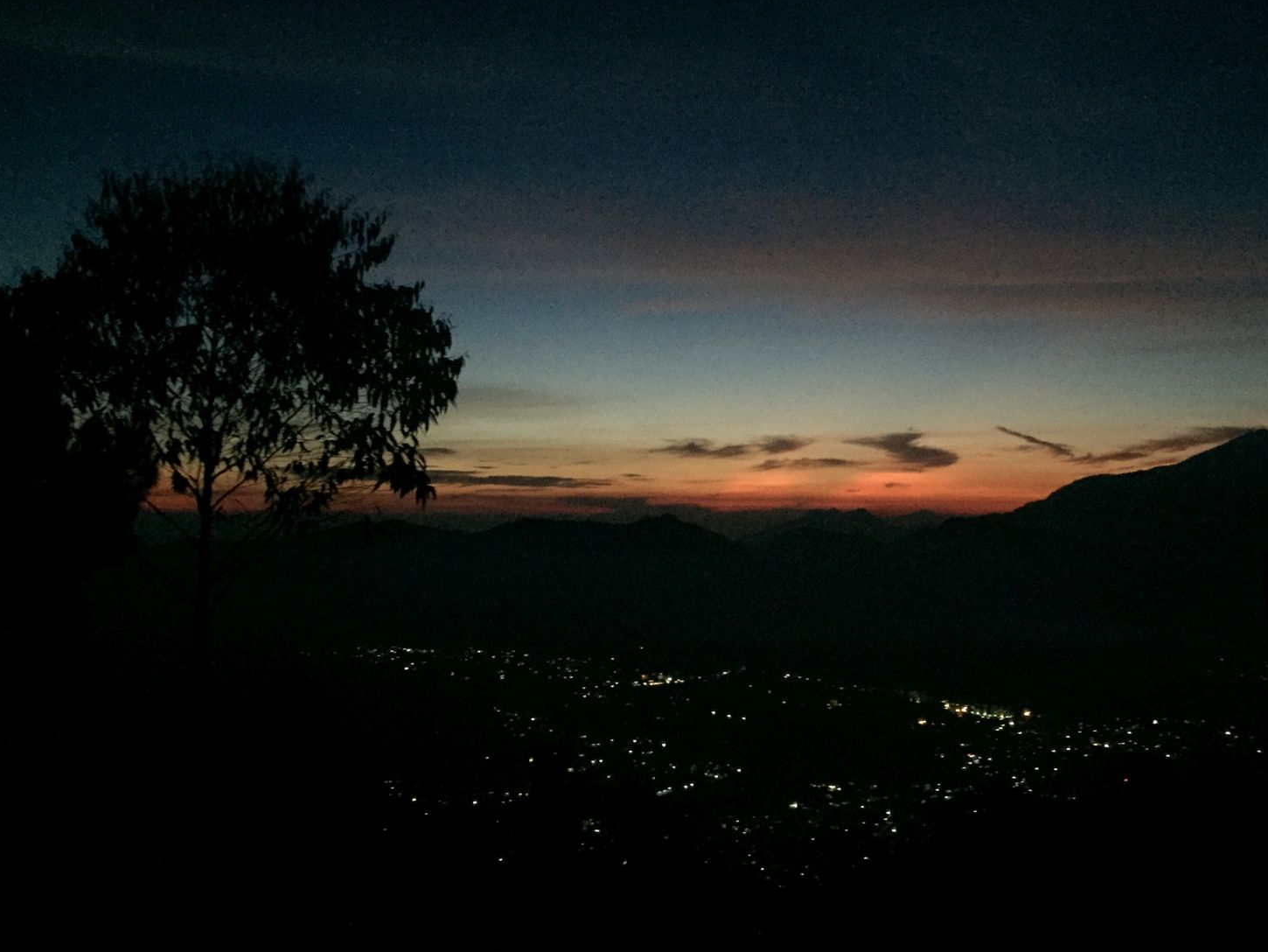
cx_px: 697
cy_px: 466
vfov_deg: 44.2
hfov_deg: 56.7
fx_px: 1172
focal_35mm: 32
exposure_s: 1/17
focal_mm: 4.15
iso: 1000
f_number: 2.2
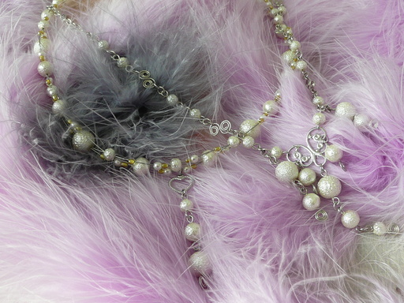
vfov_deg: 28.6
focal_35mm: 51
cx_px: 202
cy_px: 152
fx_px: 595
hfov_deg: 37.5
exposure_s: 1/30
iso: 100
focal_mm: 5.5
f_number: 3.6
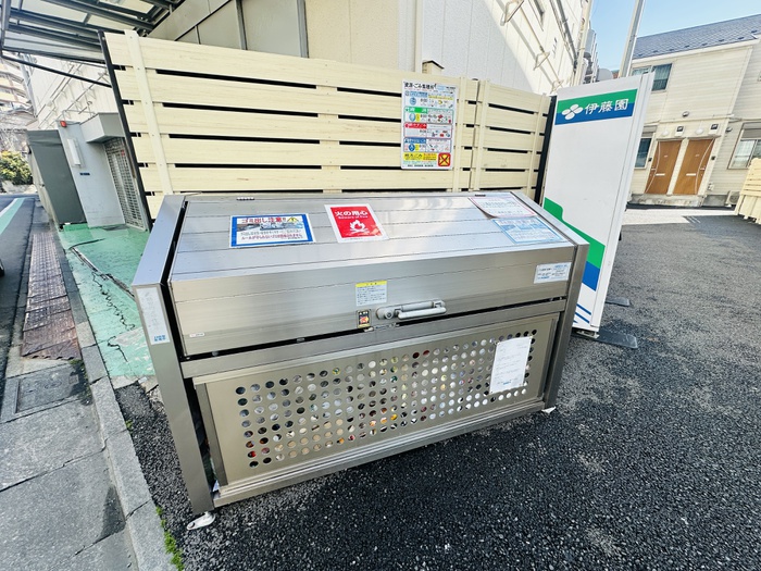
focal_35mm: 14
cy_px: 286
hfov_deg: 102.1
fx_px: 308
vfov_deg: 85.7
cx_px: 380
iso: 40
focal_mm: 2.22
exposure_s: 1/511
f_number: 2.2
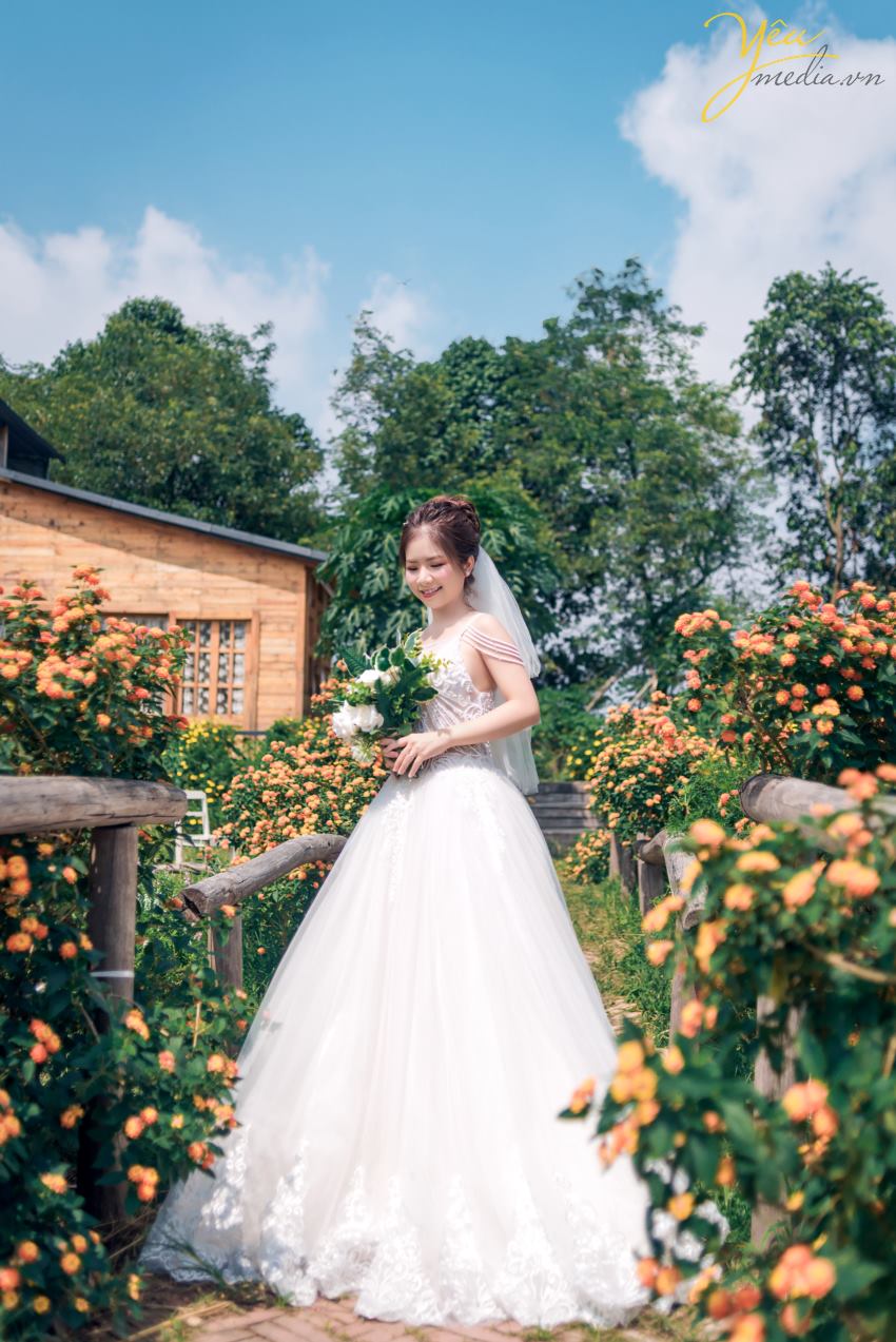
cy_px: 671
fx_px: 1305
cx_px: 448
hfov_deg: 37.9
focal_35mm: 35
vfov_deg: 54.4
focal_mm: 35
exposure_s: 1/3200
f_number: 2.5
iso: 100
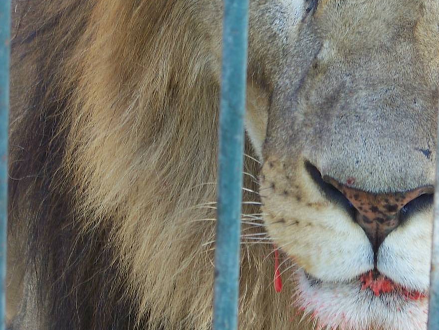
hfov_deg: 7.3
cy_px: 134
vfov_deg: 5.5
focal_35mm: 269
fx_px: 3411
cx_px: 395
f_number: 3.2
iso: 64
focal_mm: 24
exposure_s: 1/40
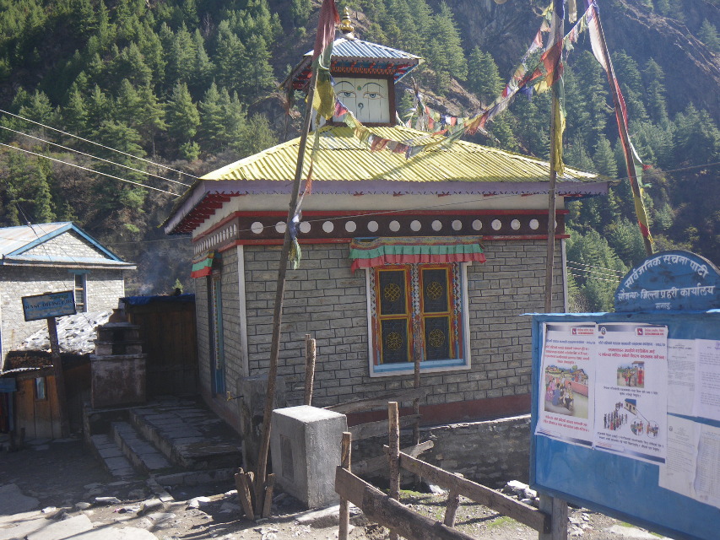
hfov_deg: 54.0
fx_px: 707
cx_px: 360
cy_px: 270
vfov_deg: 41.8
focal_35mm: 34
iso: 50
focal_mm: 6.1
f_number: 3.8
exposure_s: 1/160
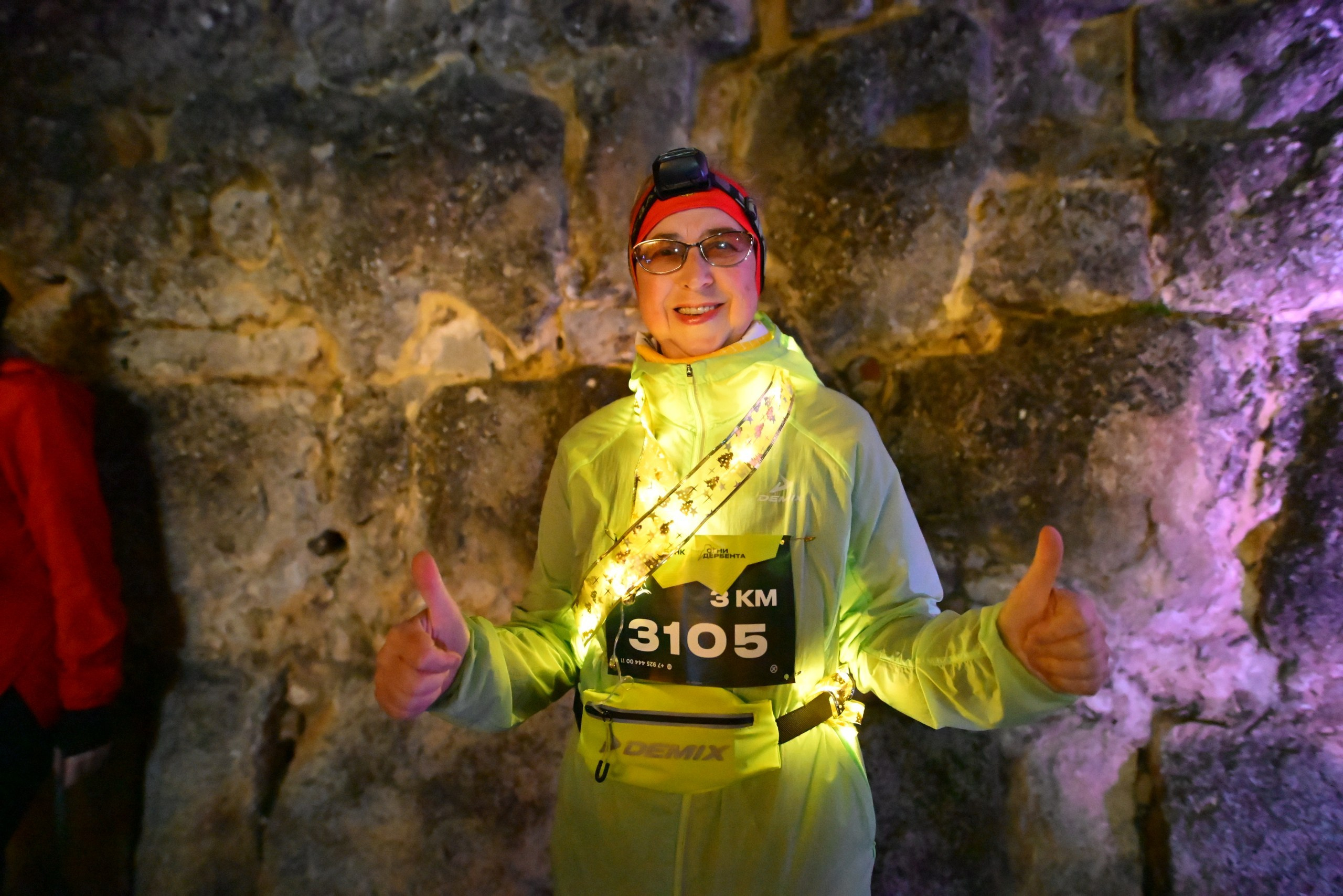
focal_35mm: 20
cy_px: 448
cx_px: 672
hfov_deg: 84.0
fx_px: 746
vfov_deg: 61.9
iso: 25600
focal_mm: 20
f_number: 1.4
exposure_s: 1/2000
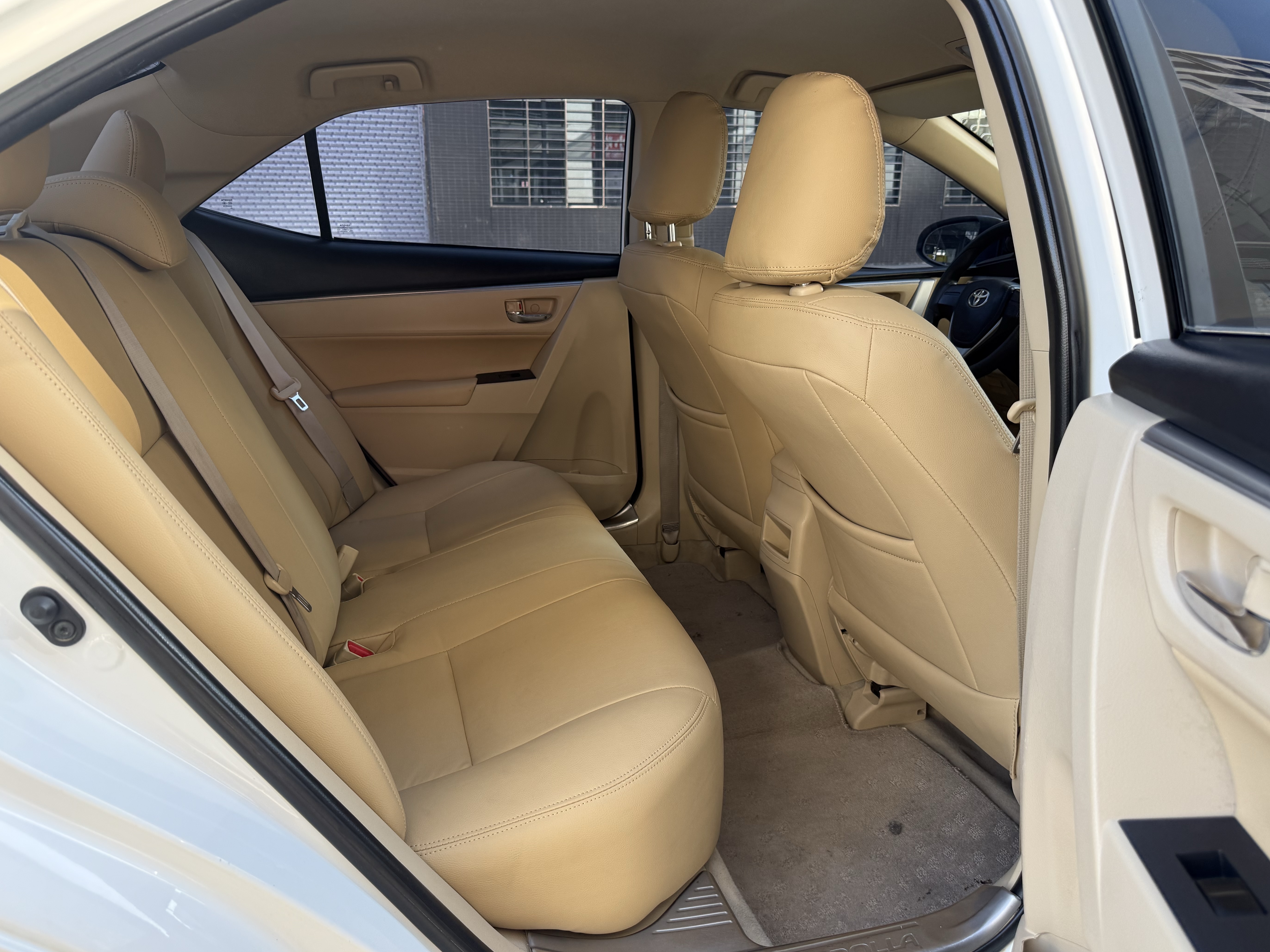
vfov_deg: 54.9
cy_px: 476
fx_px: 917
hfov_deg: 69.4
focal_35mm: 25
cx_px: 620
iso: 100
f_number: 1.78
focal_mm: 6.76
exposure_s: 1/345
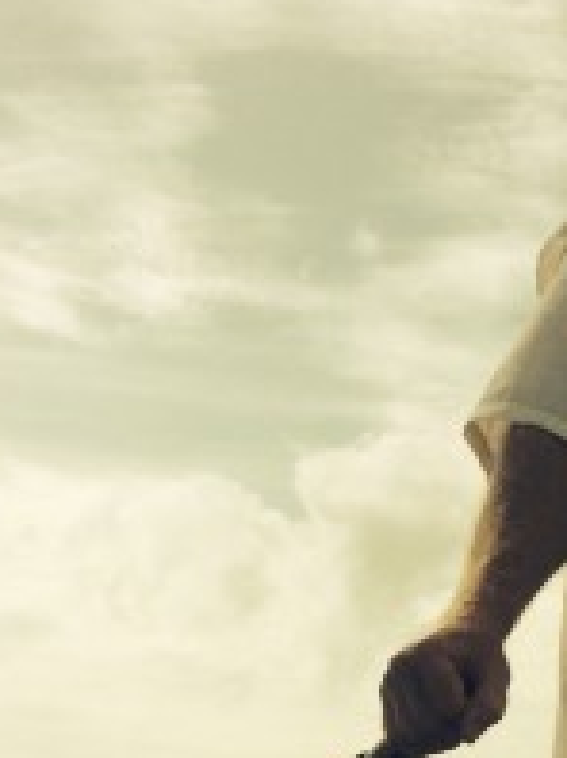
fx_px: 2123
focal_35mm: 97
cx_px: 387
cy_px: 892
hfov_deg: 15.2
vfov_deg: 19.2
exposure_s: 1/5128
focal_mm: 4.12
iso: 32
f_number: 2.2
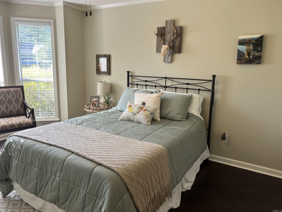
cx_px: 141
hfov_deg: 67.3
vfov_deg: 53.1
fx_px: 212
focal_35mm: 26
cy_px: 106
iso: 64
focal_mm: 5.7
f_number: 1.5
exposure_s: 1/121
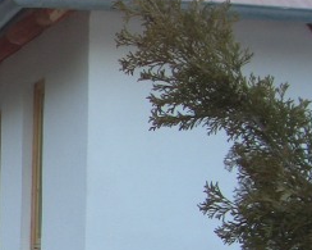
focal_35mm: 125
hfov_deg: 14.2
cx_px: -187
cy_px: 242
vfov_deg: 12.2
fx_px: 1154
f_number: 2.8
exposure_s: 1/80
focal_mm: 8
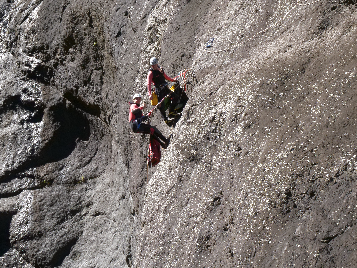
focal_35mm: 72
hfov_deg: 27.0
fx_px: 743
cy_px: 134
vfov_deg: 20.4
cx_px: 178
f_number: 11
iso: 1600
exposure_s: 1/1000
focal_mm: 36
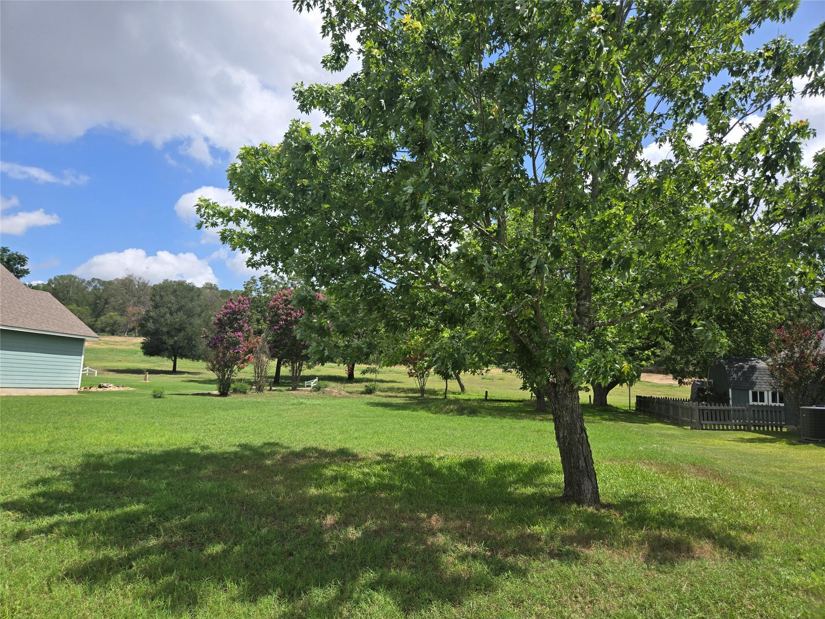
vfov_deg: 58.9
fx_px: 548
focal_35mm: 23
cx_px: 412
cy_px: 310
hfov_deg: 73.9
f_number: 1.8
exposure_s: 1/1525
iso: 25
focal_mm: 5.4
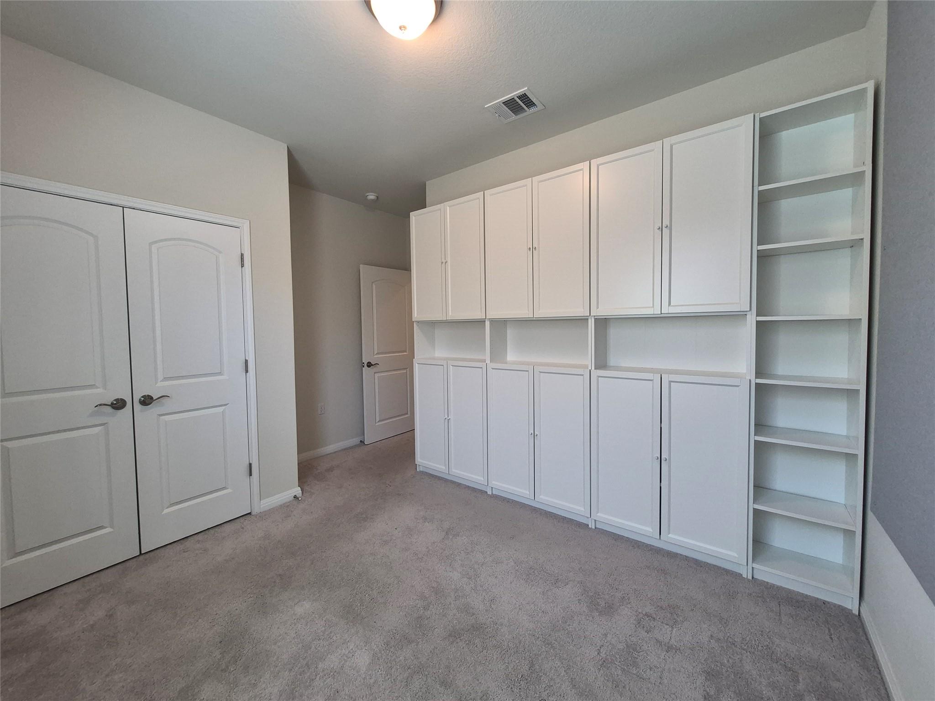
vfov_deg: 89.9
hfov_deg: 106.2
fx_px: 351
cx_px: 468
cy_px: 350
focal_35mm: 13
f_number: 2.2
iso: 250
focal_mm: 1.74
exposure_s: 1/100
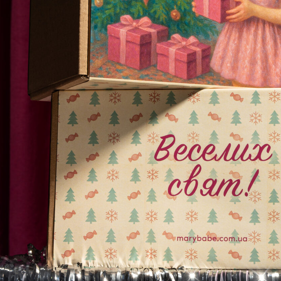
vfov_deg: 13.3
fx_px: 1194
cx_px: 242
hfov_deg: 13.3
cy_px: 36
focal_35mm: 130
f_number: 16
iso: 100
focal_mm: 50
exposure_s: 1/200
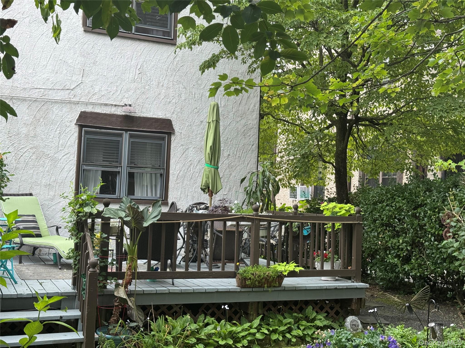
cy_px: 174
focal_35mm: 48
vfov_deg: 30.3
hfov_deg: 39.7
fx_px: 645
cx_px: 232
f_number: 1.78
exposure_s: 1/220
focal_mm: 6.76
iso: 50
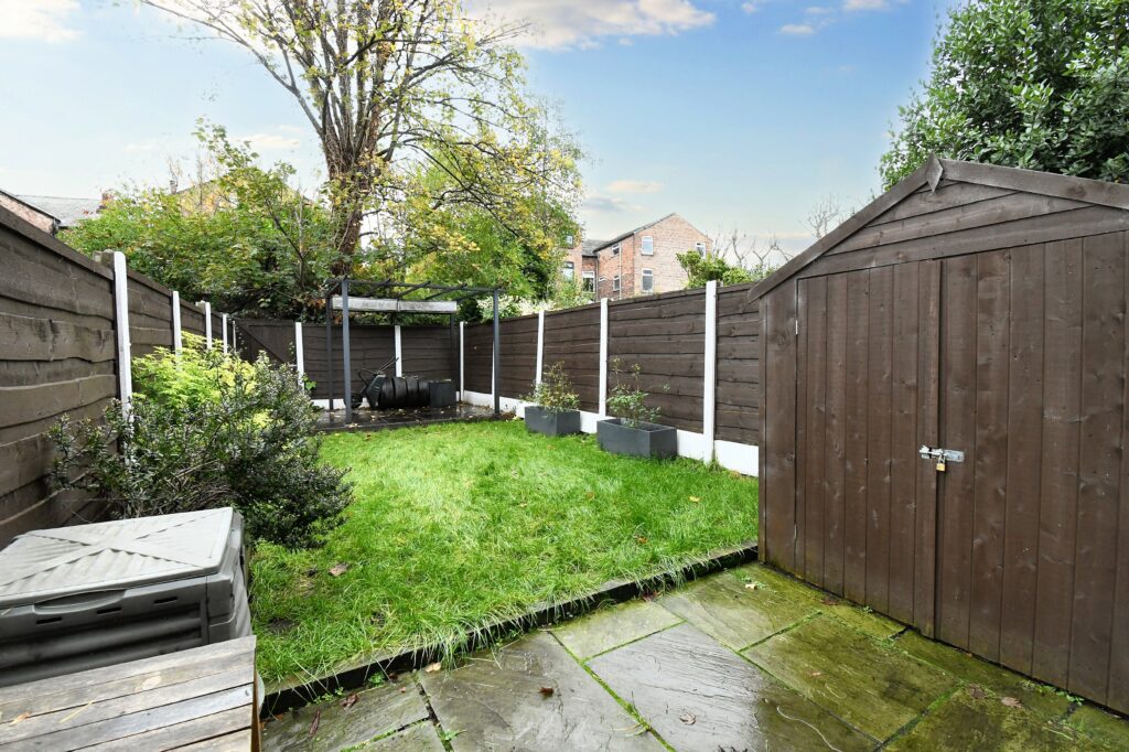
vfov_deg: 77.3
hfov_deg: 100.4
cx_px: 564
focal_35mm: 15
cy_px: 376
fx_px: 470
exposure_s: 1/80
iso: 1600
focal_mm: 10
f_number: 10
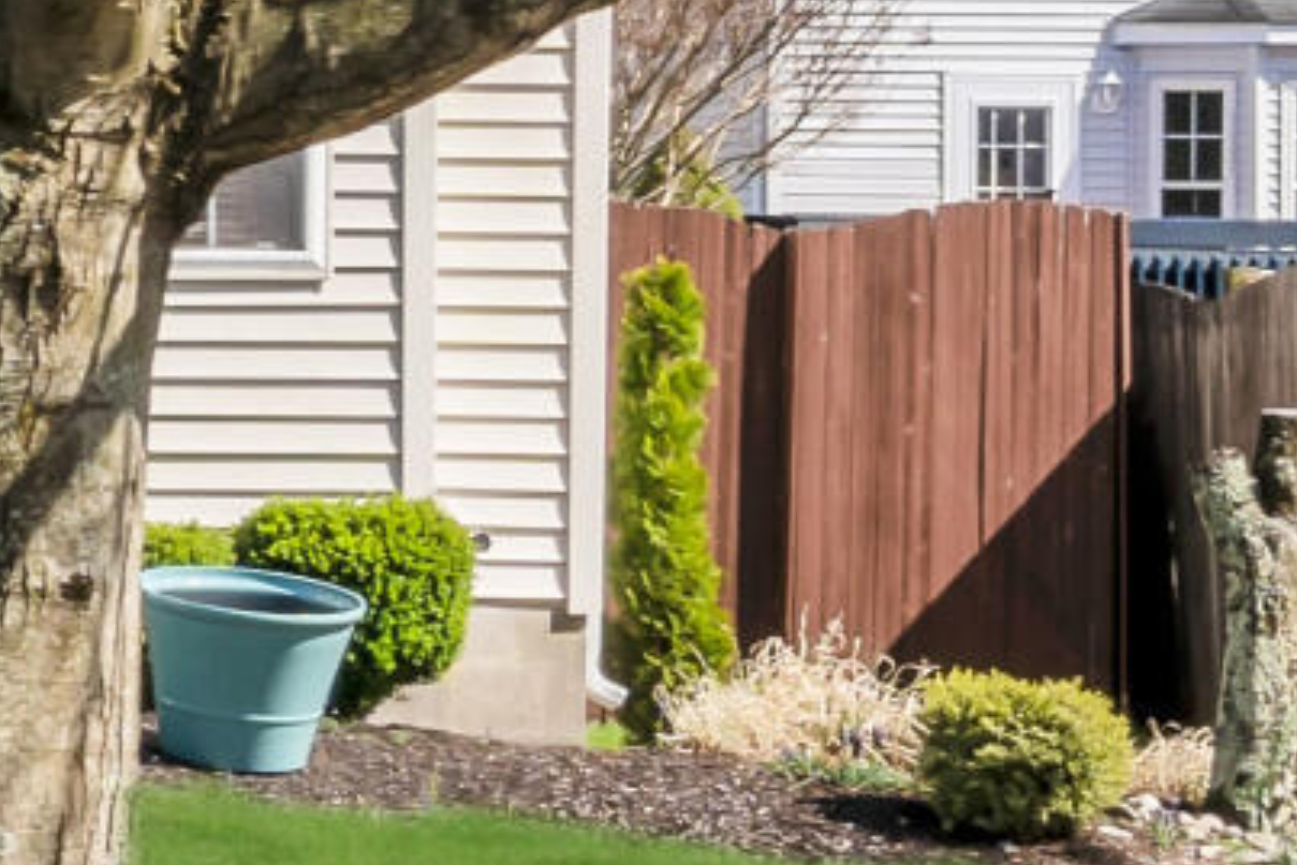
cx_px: -2407
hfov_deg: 7.7
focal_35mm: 238
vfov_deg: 5.8
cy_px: 161
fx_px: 8577
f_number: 16
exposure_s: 1/20
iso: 100
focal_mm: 32
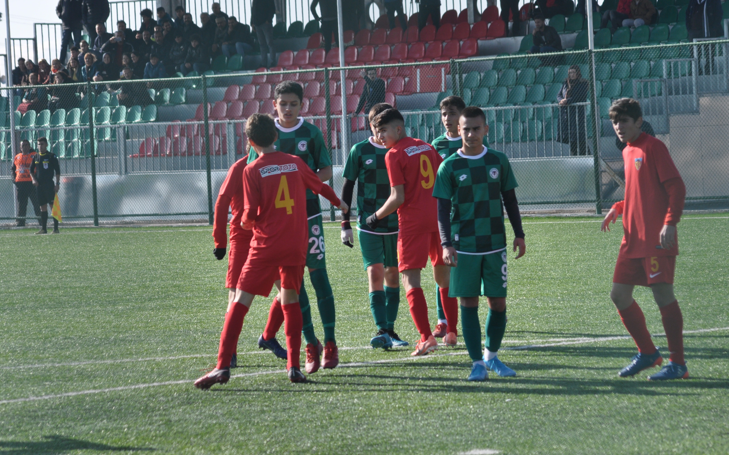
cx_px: 364
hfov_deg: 10.1
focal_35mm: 208
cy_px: 212
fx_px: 4123
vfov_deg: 6.3
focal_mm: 135
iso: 400
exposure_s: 1/800
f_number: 7.1
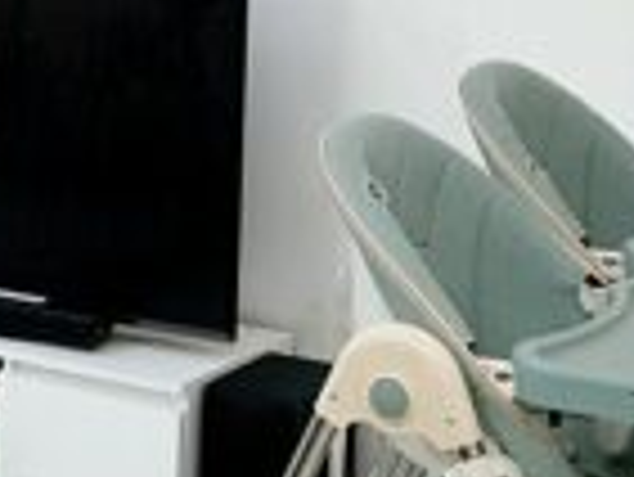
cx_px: 153
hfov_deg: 18.6
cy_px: -52
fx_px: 1925
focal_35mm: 105
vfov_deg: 13.8
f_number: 4
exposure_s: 1/170
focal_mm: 10
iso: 200
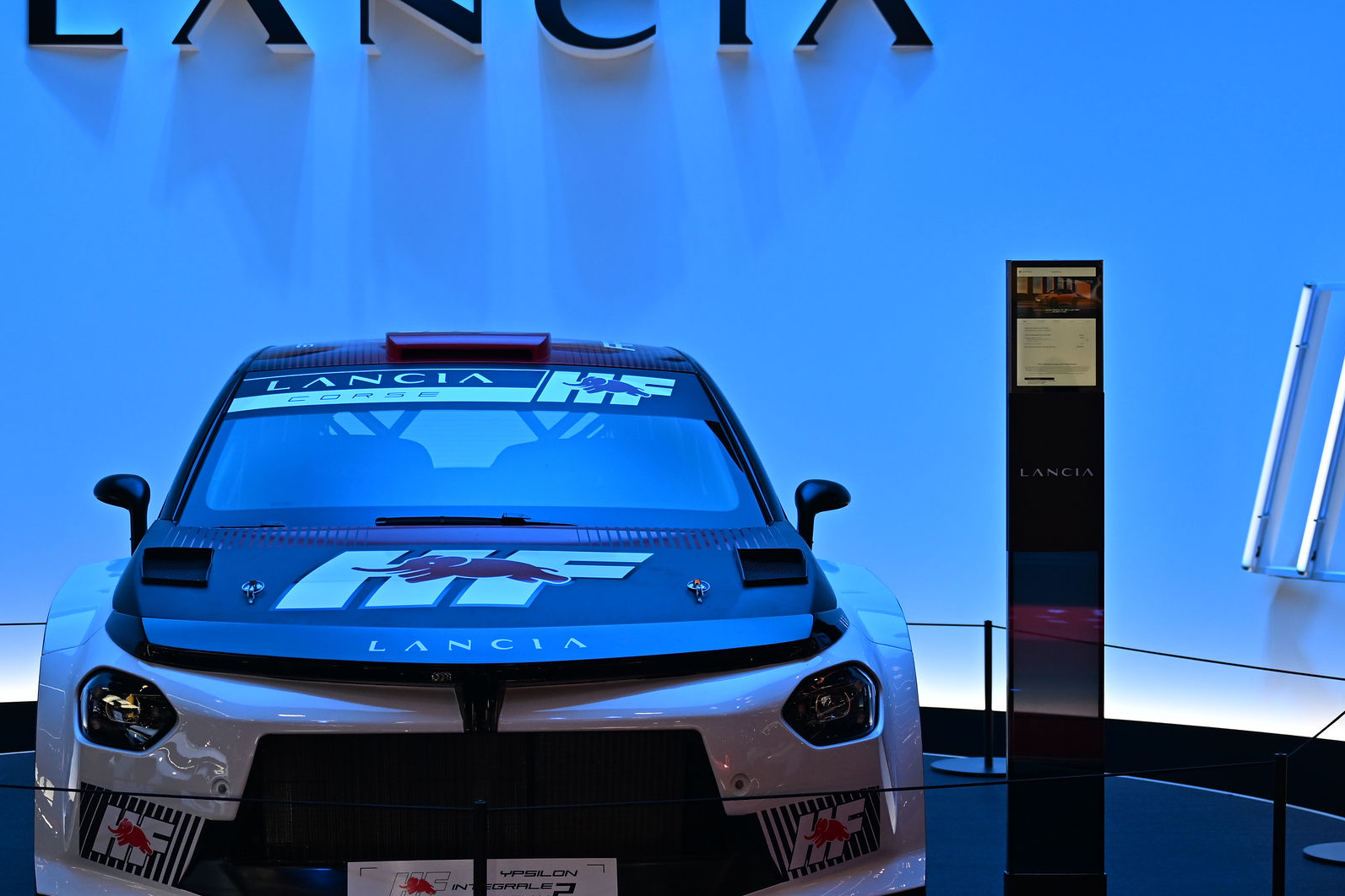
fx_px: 3026
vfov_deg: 16.9
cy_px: 429
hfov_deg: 25.0
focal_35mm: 81
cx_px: 491
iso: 200
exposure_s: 1/500
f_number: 2.8
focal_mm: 42
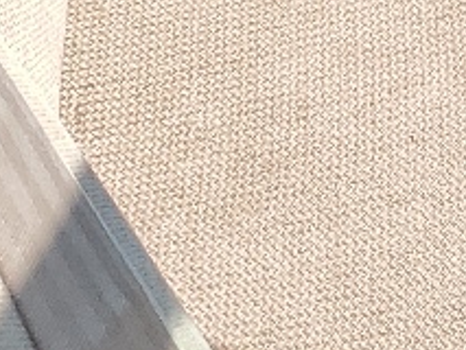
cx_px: 939
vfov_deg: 6.7
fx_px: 2627
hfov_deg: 9.5
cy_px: -825
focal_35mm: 195
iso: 50
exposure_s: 1/1000
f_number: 1.5
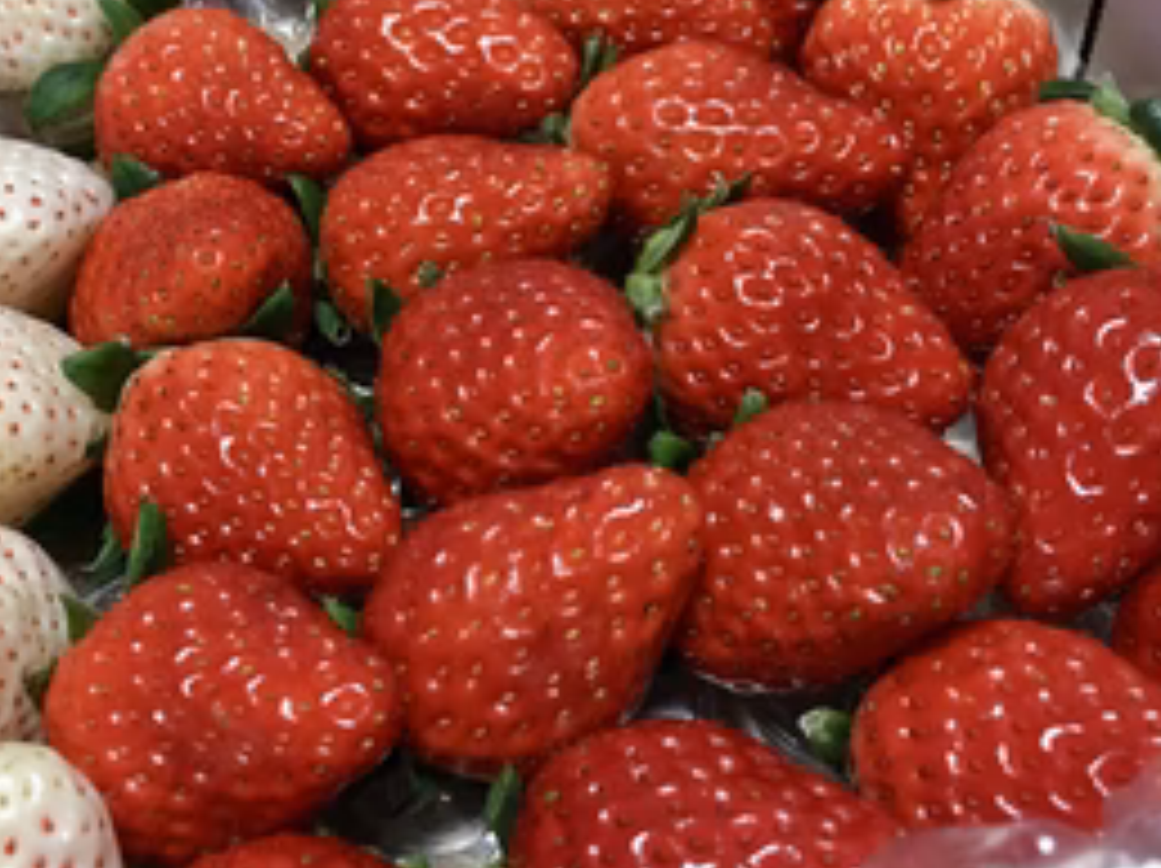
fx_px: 1508
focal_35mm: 45
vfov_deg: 31.9
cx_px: 410
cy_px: 288
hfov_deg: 41.7
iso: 100
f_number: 2.2
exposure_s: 1/30
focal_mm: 4.15
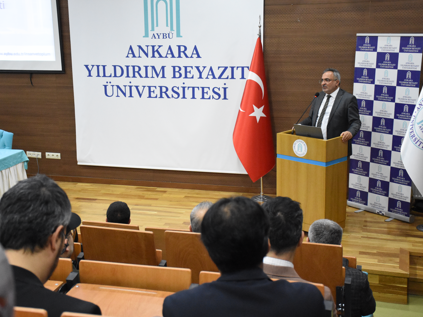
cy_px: 157
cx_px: 188
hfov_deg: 34.3
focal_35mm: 56
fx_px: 684
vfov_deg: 26.1
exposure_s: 1/80
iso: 5000
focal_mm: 34
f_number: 4.2
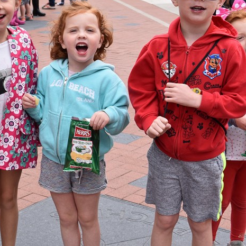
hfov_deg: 20.0
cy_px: 113
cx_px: 20
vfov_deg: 20.4
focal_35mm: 85
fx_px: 683
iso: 360
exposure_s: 1/250
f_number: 8
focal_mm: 31
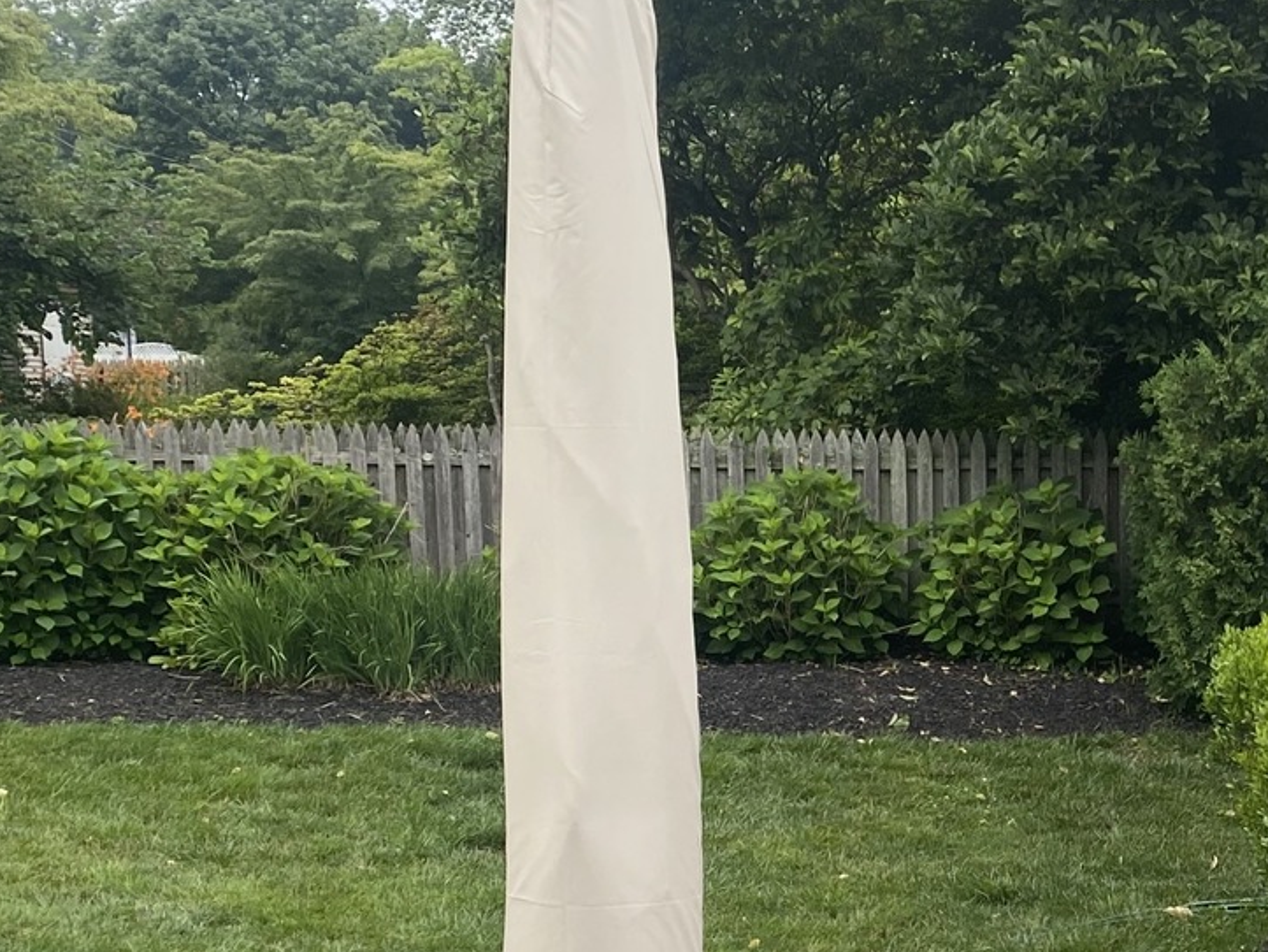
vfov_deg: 20.0
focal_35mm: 72
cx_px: 1214
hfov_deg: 25.9
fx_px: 2638
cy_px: 864
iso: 32
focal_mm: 4.25
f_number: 1.8
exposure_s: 1/616
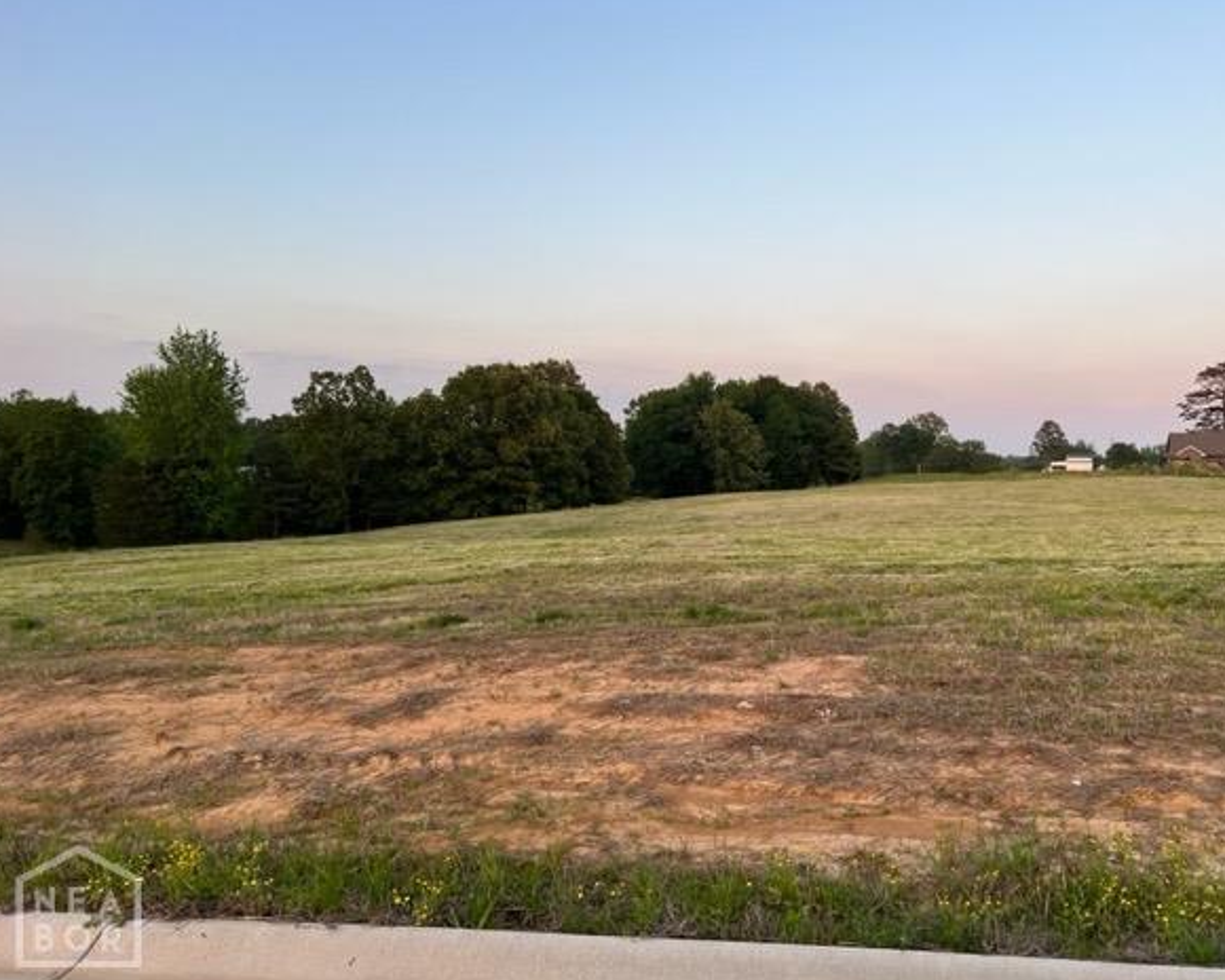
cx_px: 663
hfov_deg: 62.1
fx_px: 1015
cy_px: 482
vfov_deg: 51.5
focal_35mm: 28
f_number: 1.5
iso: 50
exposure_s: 1/439
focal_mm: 5.7
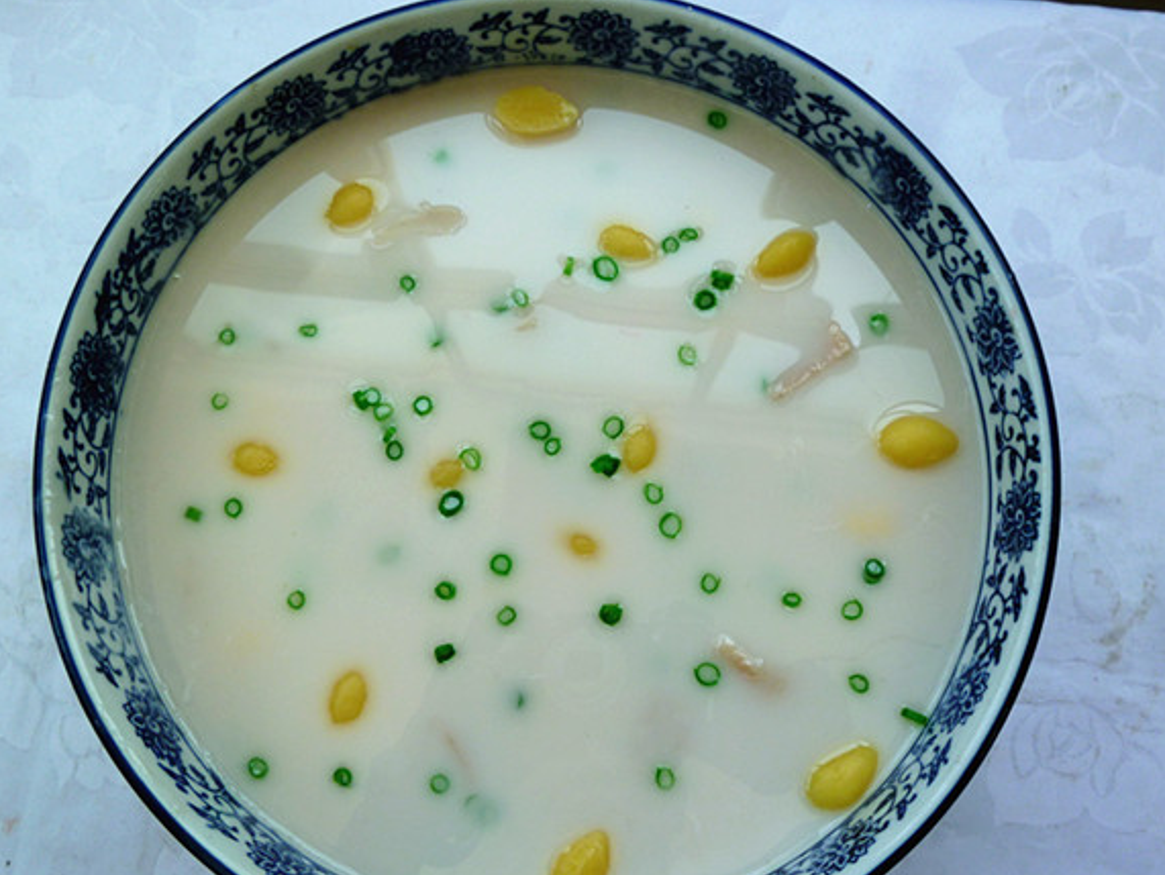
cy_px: 473
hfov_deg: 63.4
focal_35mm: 28
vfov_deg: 49.7
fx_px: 943
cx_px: 567
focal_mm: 4.5
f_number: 3.3
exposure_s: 1/125
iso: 80
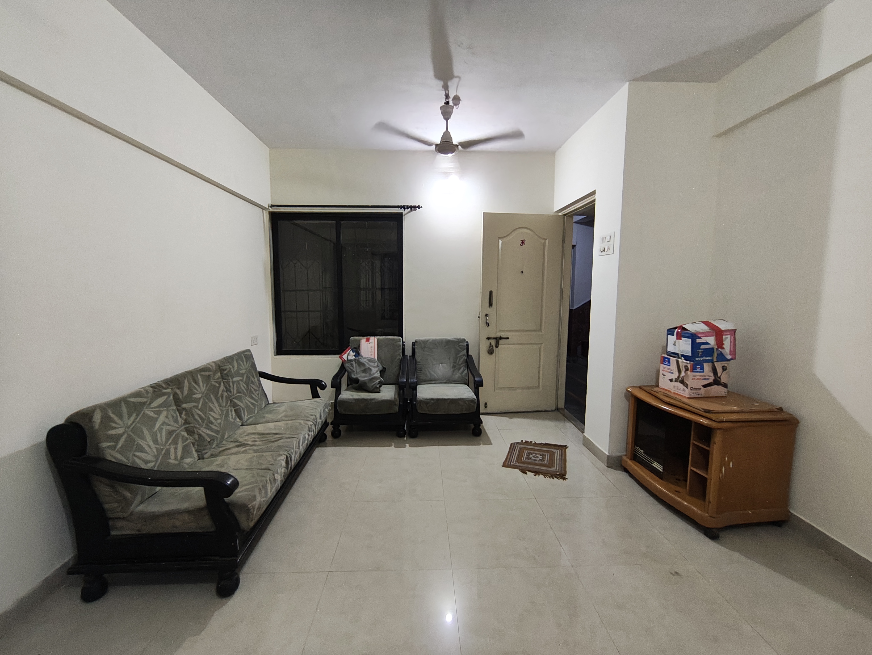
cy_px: 328
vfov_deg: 81.8
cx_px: 436
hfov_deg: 98.1
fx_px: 378
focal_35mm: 15
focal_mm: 1.6
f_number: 2.2
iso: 640
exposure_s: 1/50
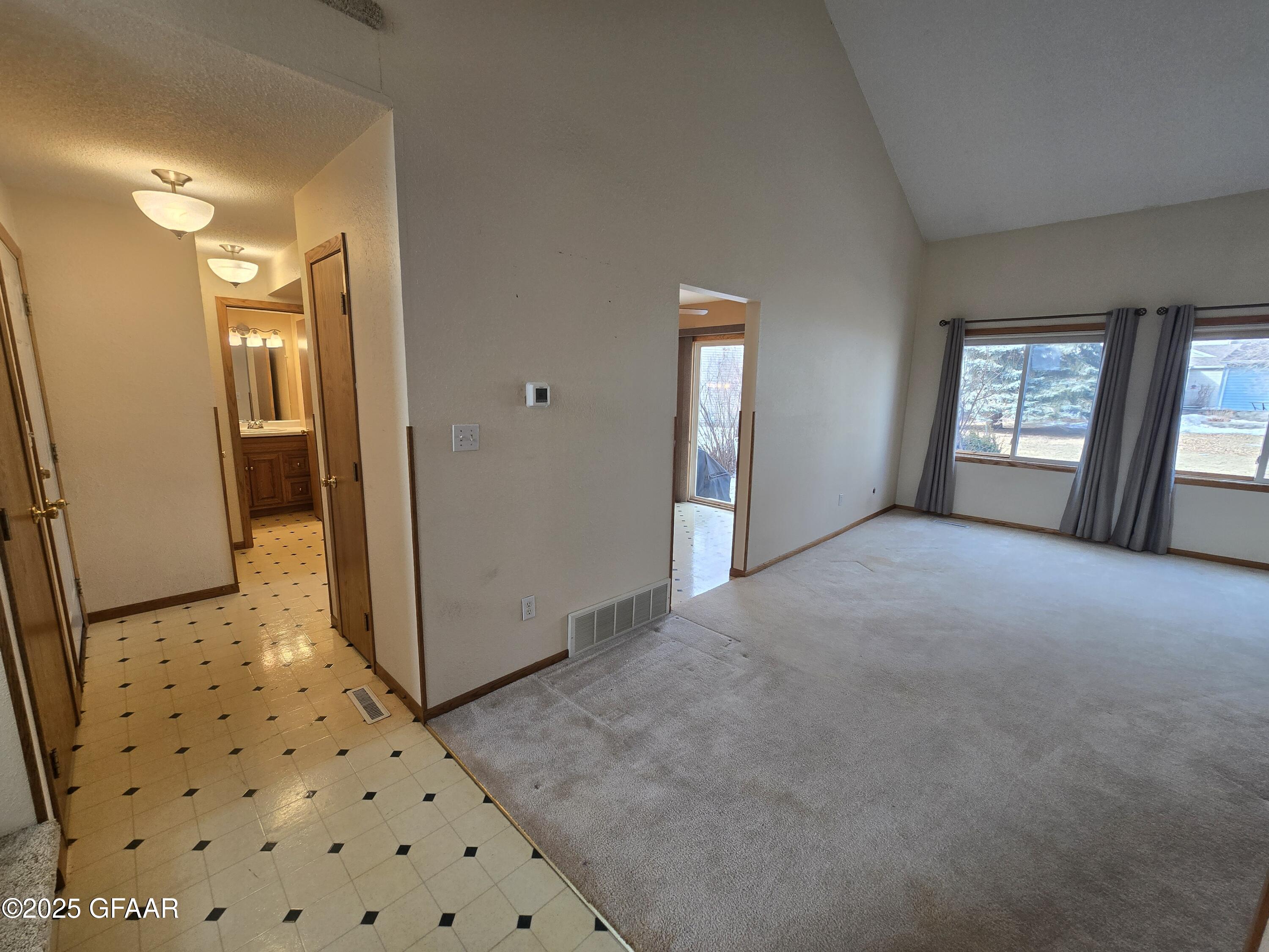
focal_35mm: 13
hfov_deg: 106.2
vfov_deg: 89.9
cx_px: 634
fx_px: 477
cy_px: 476
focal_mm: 2.2
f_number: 2.2
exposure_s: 1/60
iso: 50
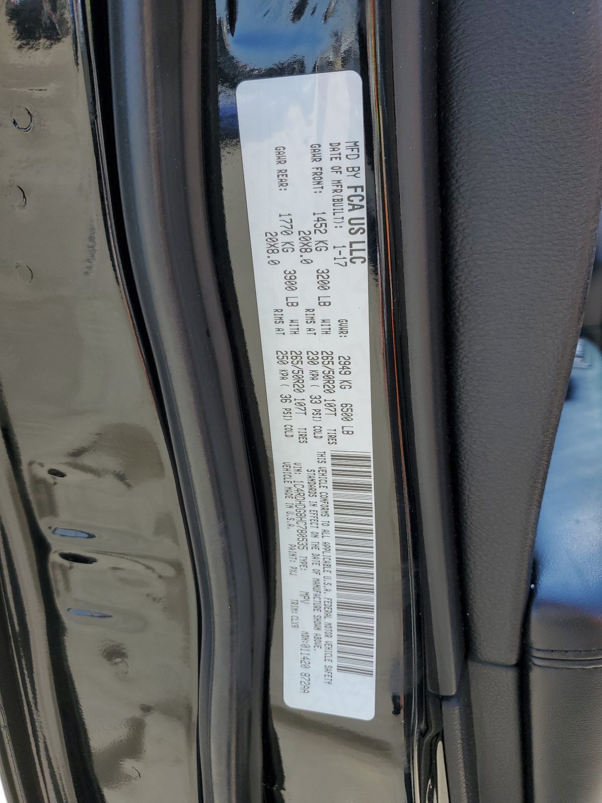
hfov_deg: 53.1
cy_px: 402
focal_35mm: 26
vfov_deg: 67.3
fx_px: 603
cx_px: 301
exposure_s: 1/588
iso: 50
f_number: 1.5
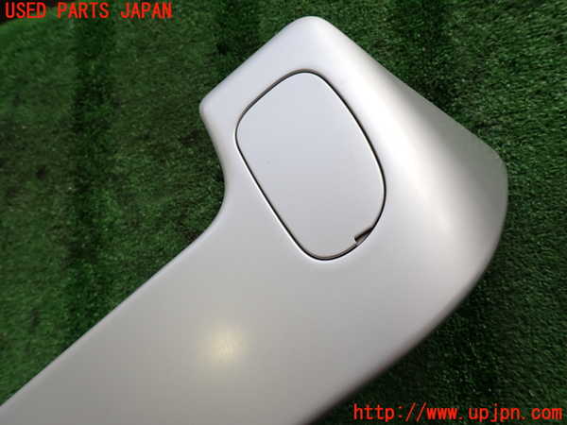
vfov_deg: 54.9
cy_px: 212
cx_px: 284
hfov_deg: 69.4
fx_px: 409
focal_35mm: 25
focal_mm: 4.5
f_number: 2.8
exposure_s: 1/200
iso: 100
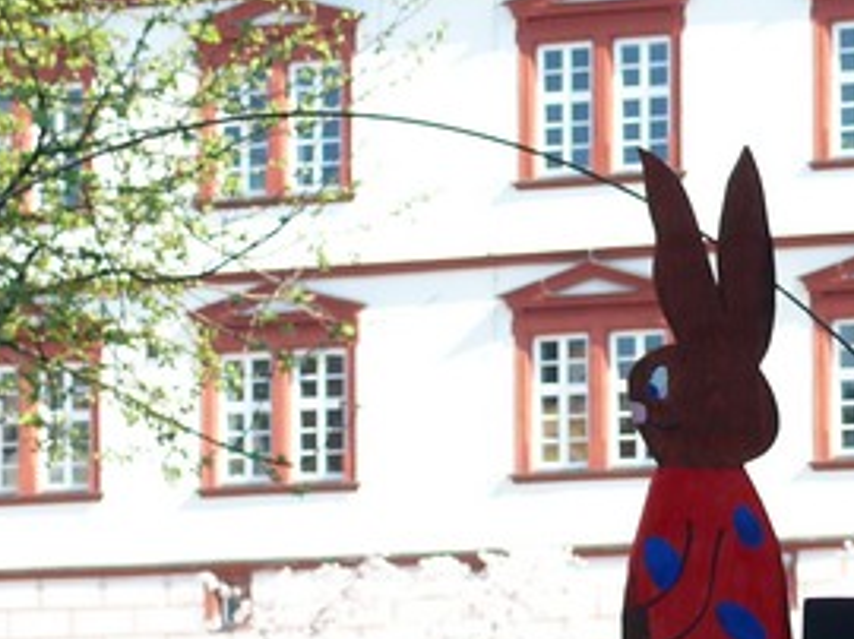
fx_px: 4930
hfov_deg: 9.8
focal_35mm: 200
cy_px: 712
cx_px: 914
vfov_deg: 7.4
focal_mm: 15.2
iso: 100
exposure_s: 1/100
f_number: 3.6
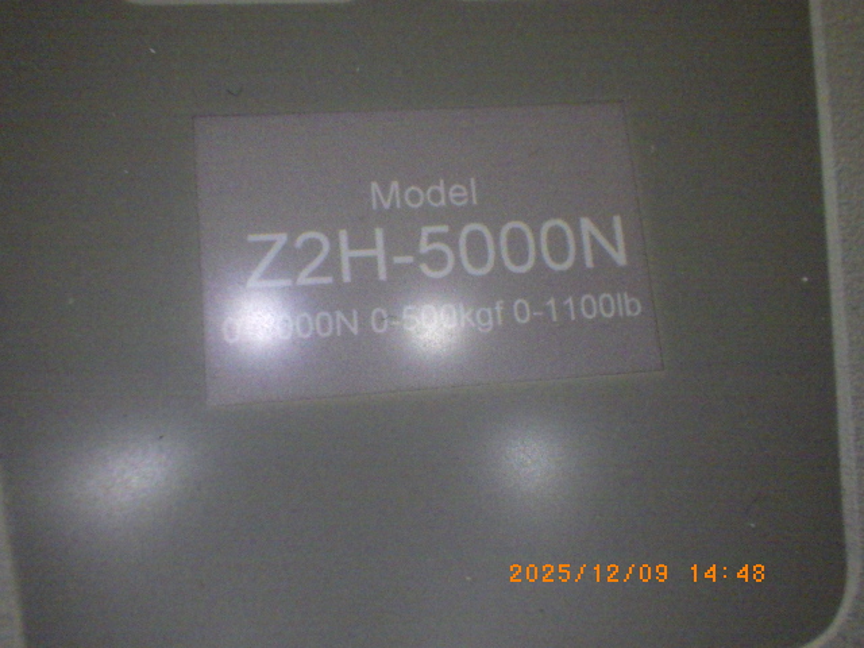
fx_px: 849
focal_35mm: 34
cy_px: 324
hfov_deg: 54.0
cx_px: 432
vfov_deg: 41.8
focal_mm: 6.1
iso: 800
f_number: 3.8
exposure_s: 1/50
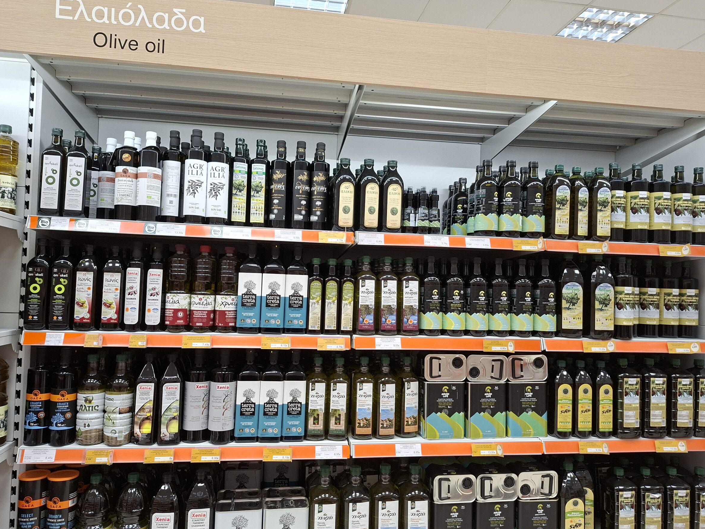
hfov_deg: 69.4
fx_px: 509
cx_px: 357
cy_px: 273
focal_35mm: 25
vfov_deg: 54.9
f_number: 1.8
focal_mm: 5.54
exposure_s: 1/100
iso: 125
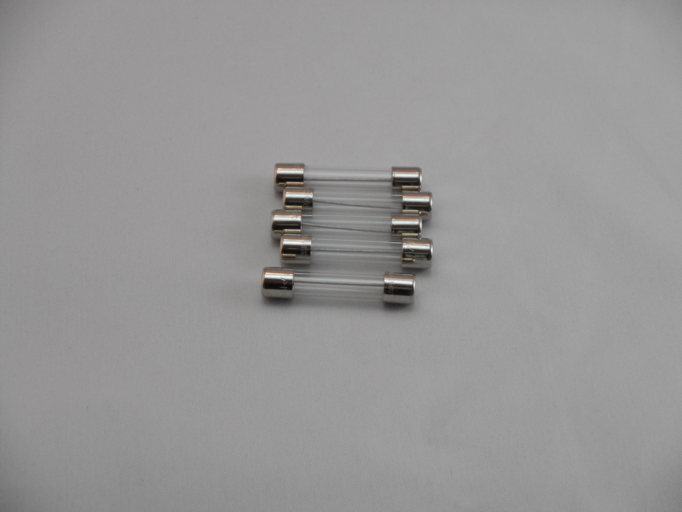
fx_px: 2010
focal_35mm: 102
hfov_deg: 19.3
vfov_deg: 14.5
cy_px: 256
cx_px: 341
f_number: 5.8
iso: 280
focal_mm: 18.2
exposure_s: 1/60
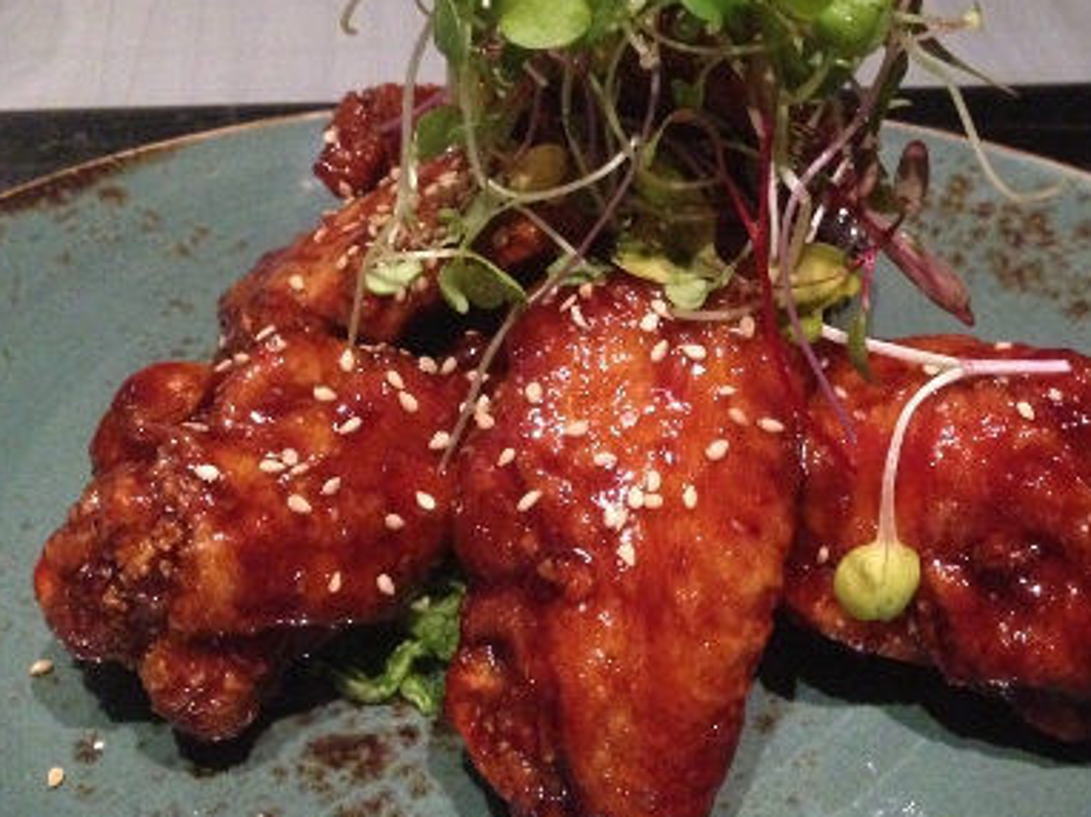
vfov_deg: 28.4
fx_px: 1606
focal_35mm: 51
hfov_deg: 37.4
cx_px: 625
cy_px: 304
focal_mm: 4.12
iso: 800
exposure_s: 1/15
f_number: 2.4
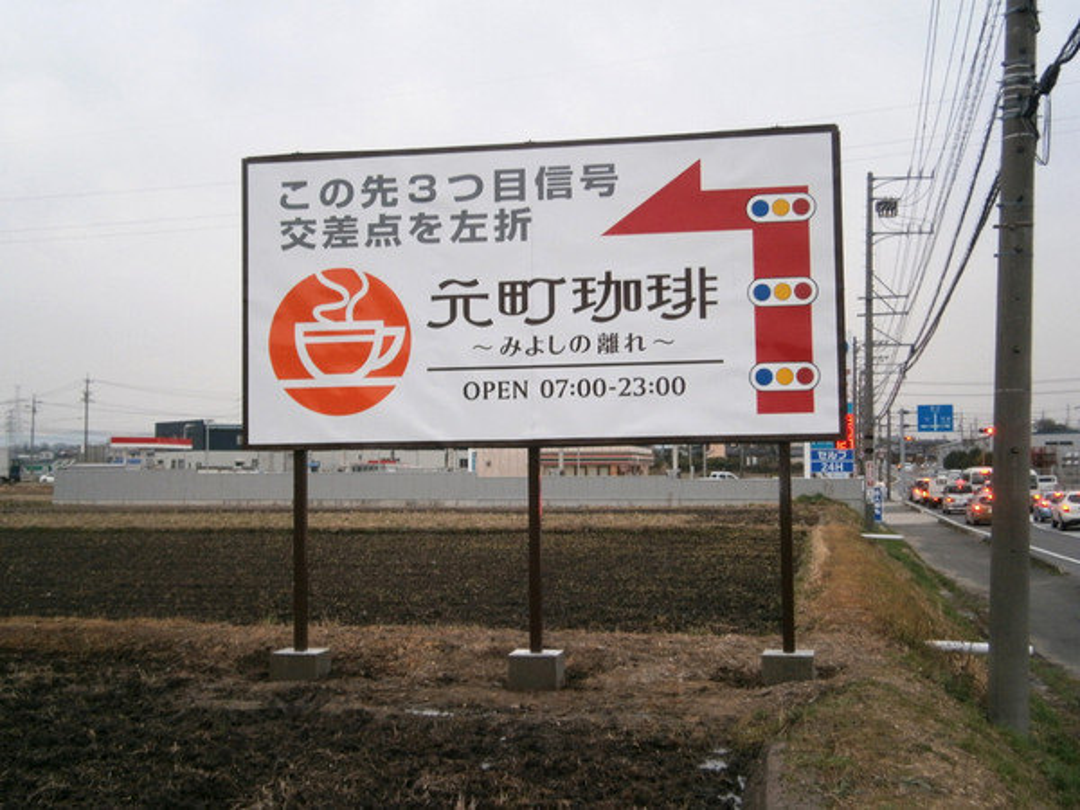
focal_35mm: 47
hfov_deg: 40.4
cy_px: 405
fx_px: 1466
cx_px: 540
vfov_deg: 30.9
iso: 125
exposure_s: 1/40
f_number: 3.4
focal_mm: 8.3
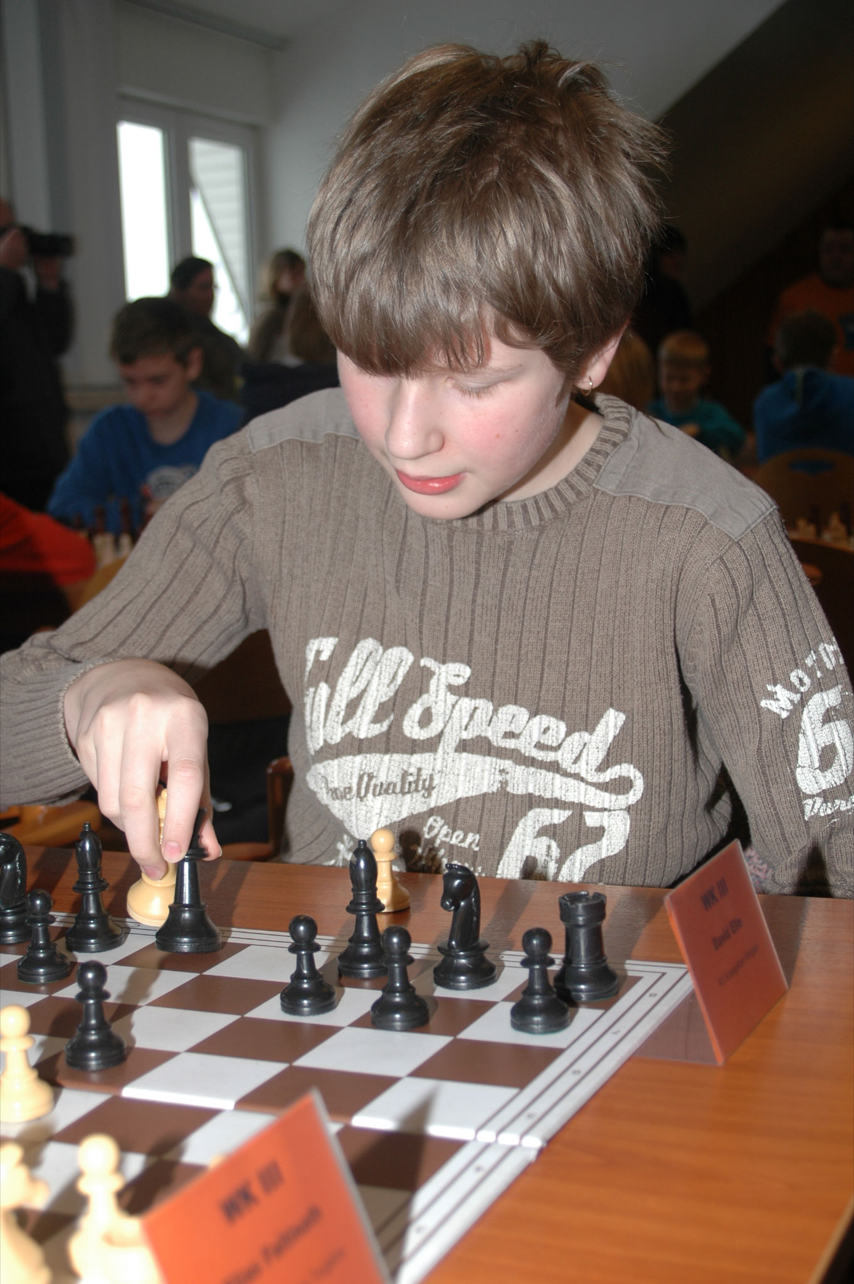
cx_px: 427
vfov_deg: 35.1
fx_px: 2032
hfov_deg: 23.7
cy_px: 642
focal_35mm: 57
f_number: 5
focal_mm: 38
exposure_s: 1/60
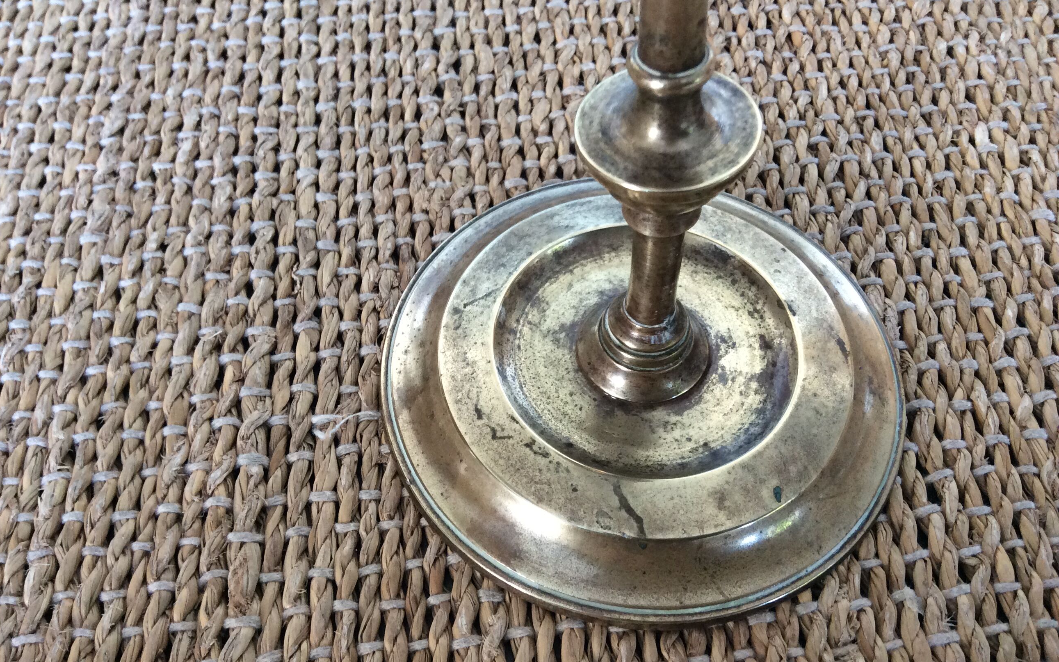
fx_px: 981
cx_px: 528
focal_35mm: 34
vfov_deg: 37.2
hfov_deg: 56.7
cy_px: 370
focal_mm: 3.3
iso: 125
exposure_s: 1/25
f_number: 2.4
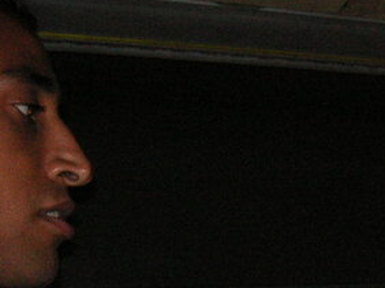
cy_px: 293
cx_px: 339
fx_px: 1167
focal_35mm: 105
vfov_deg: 13.9
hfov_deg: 18.5
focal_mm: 6.1
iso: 160
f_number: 2.8
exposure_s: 1/45
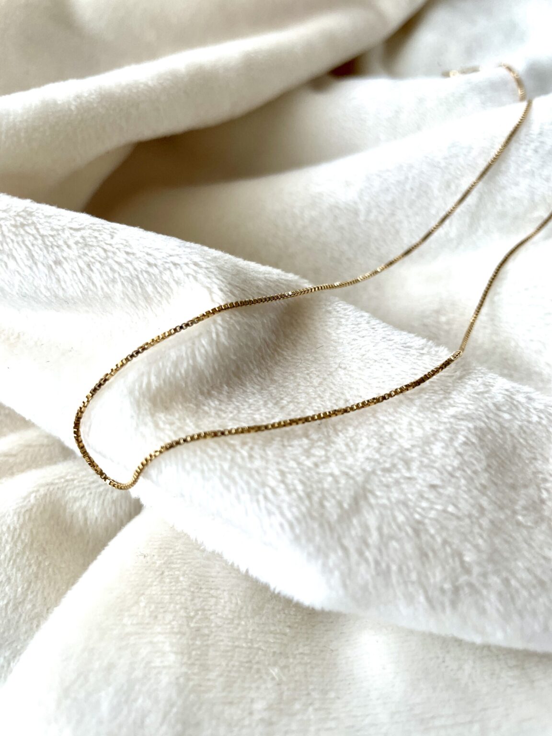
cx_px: 276
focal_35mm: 26
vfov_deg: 67.3
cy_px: 368
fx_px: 553
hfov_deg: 53.1
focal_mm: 4.2
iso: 50
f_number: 1.6
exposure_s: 1/121
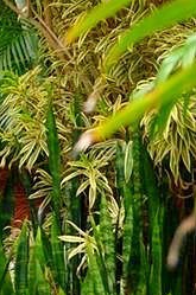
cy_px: 37
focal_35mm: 111
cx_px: -105
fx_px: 910
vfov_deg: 18.2
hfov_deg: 11.7
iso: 360
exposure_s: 1/125
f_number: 5.6
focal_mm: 24
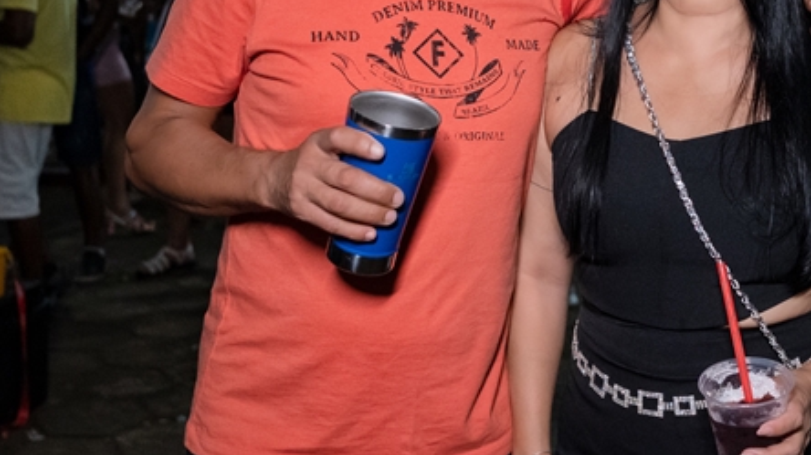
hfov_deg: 32.8
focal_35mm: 63
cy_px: 68
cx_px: 585
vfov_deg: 18.8
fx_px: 1354
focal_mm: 24
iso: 2500
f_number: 2.5
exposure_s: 1/640
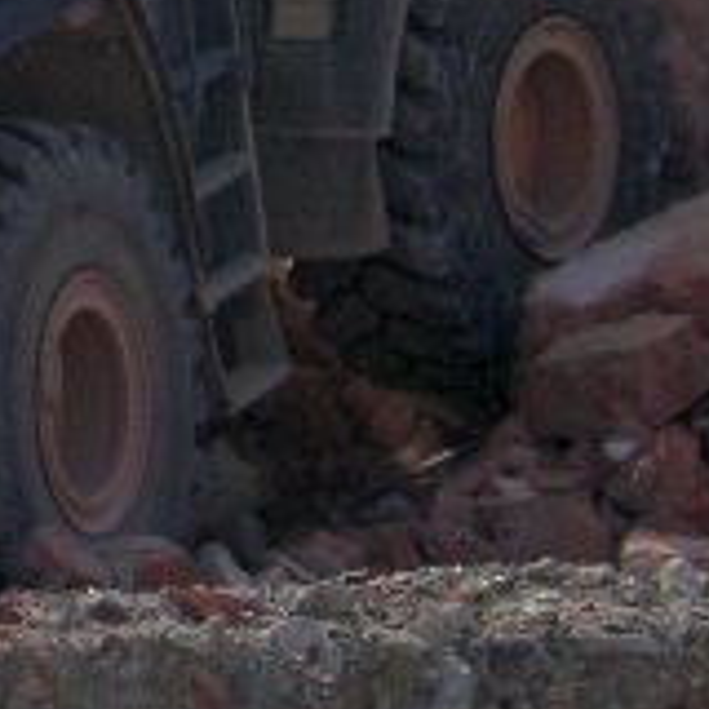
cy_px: -53
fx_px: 10752
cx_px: -89
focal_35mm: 464
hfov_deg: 3.8
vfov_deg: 3.8
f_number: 5
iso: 50
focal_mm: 17.1
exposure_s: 1/350
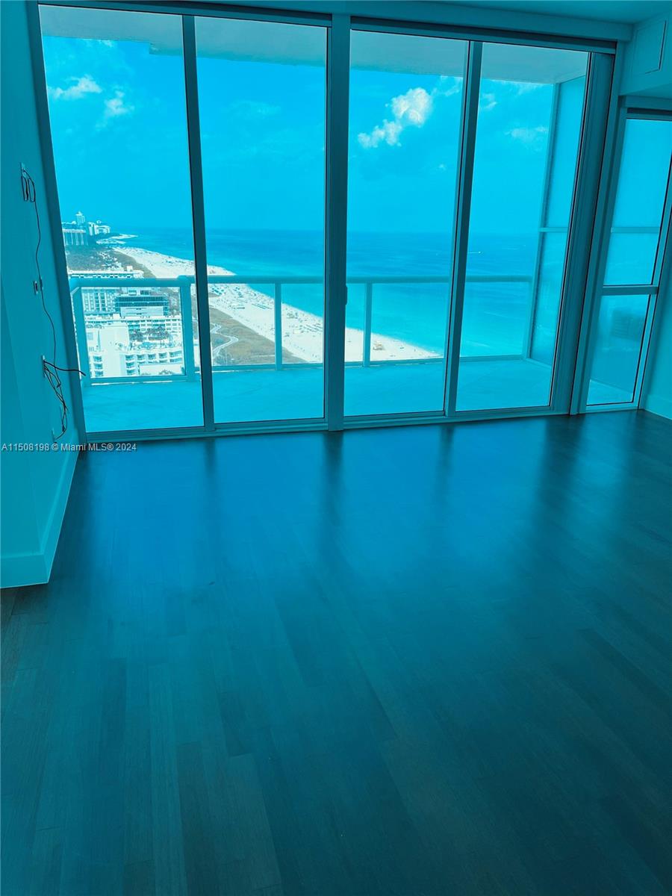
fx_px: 673
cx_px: 336
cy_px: 448
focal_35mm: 26
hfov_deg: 53.1
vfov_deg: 67.3
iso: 50
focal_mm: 5.1
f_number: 1.6
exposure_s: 1/1355
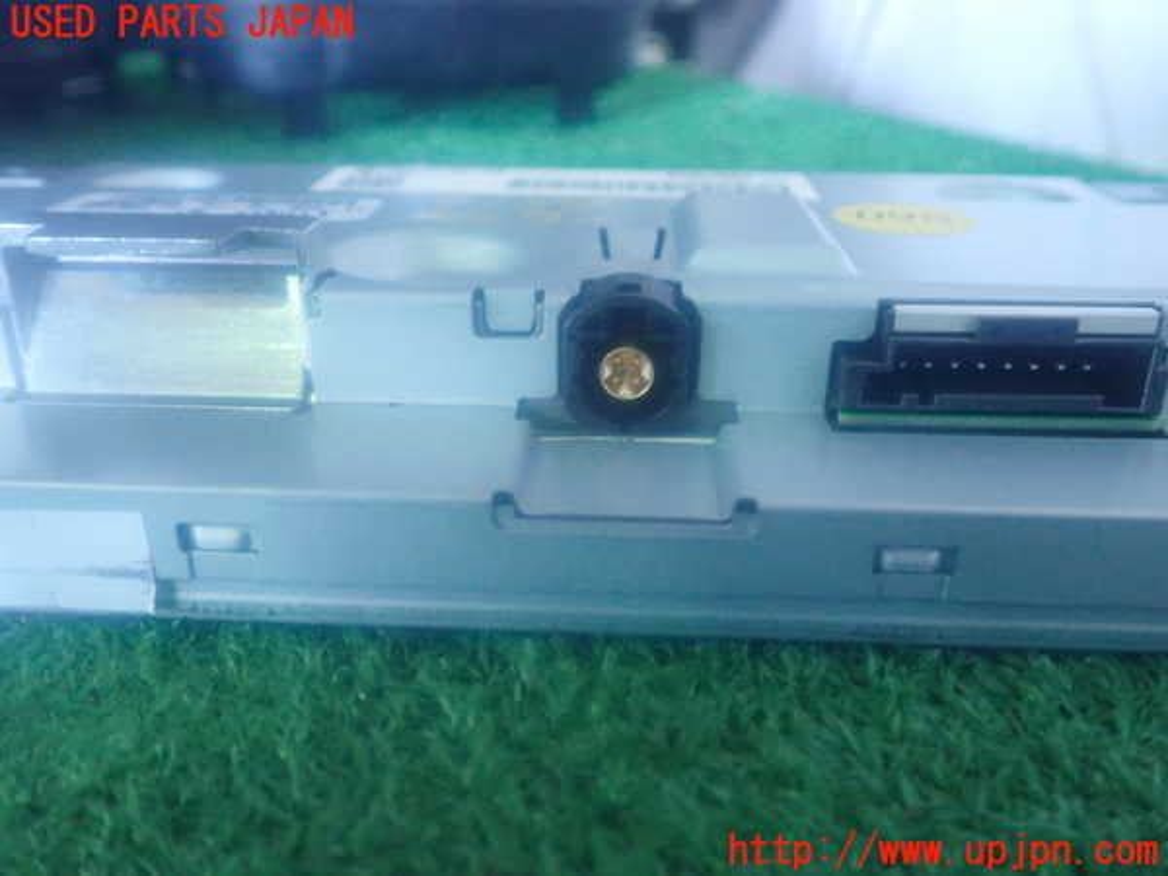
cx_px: 584
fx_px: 1012
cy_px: 438
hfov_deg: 60.0
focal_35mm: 30
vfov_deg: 46.8
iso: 1000
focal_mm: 5.5
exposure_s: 1/30
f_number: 2.3
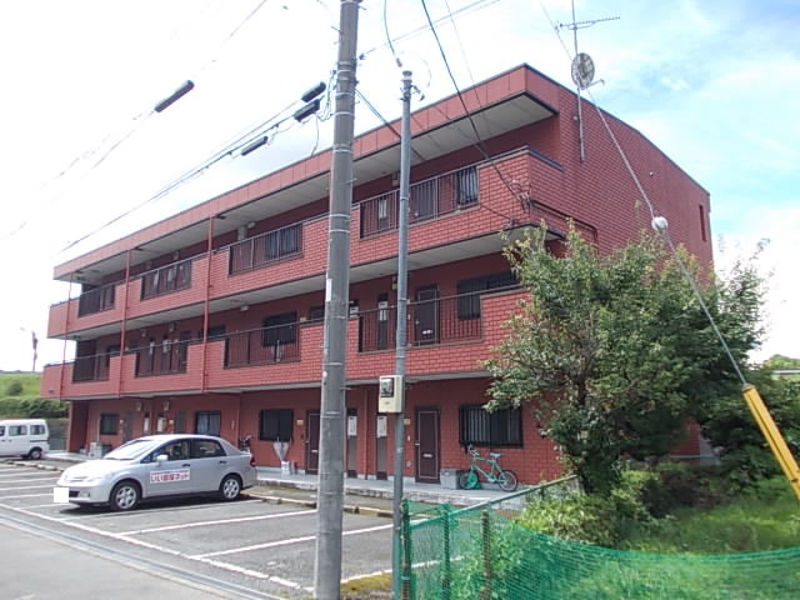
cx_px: 400
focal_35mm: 28
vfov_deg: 49.7
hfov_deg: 63.4
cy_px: 300
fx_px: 647
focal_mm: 4
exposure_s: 1/160
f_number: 5.4
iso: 80
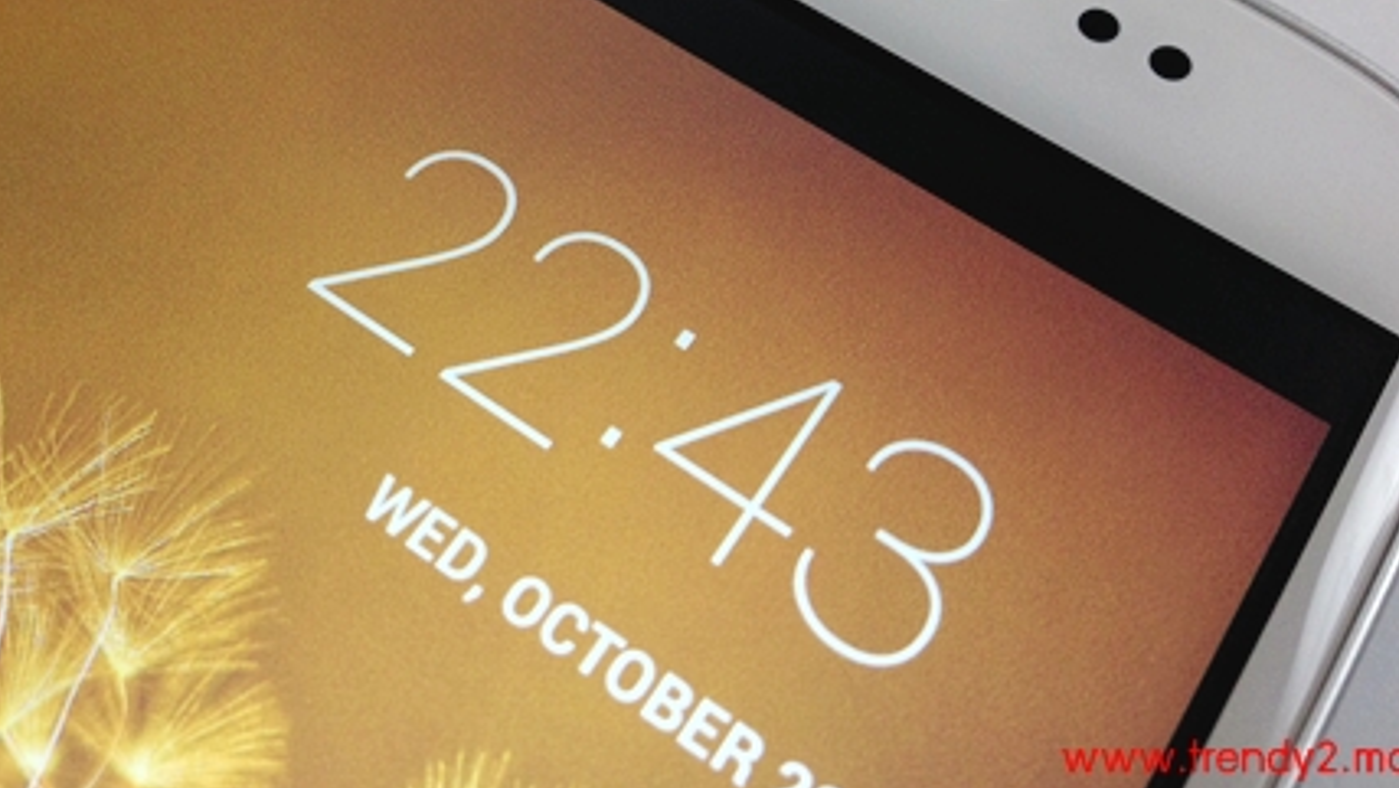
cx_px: 660
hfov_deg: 48.3
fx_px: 1558
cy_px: 198
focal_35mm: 42
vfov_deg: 28.0
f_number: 2.4
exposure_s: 1/120
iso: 100
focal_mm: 4.12
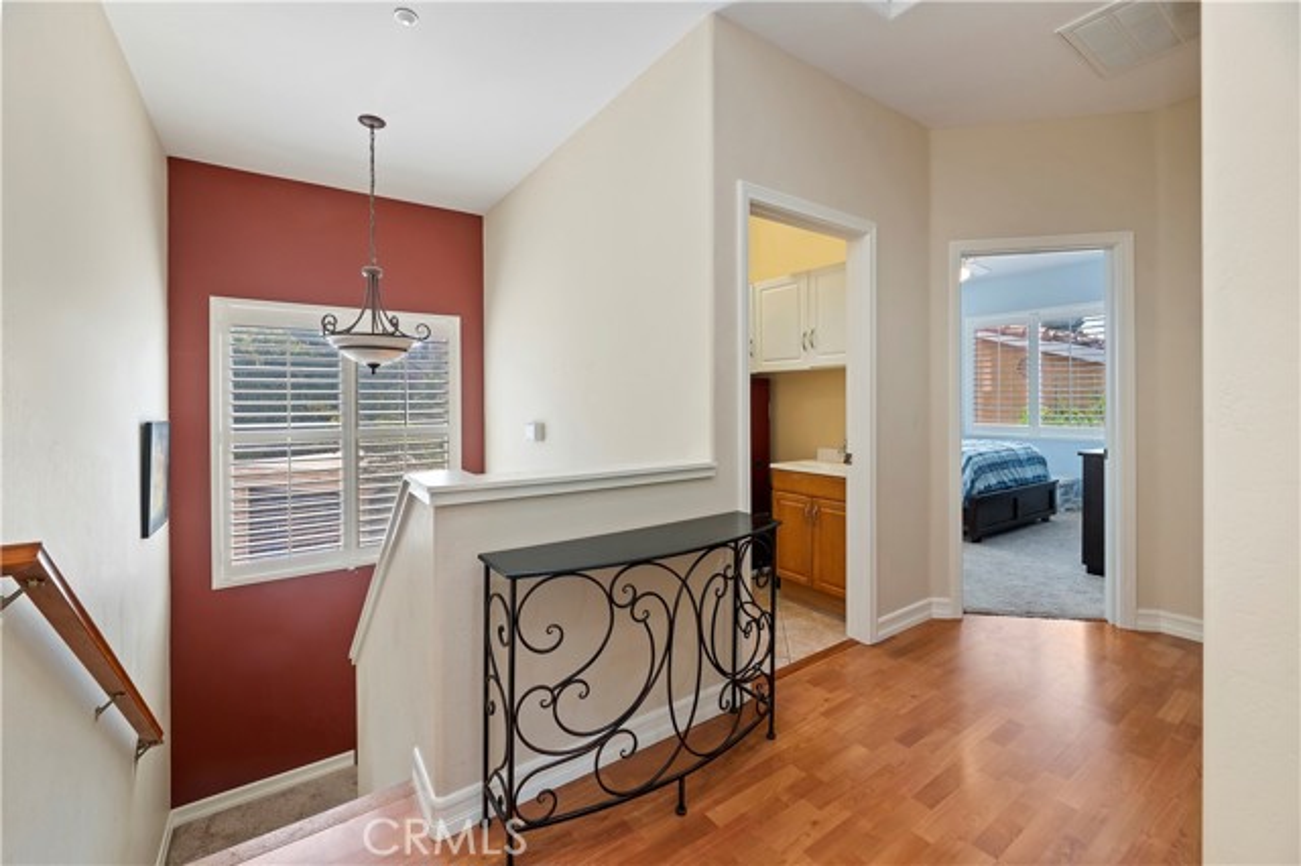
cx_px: 650
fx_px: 506
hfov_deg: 104.3
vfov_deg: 81.1
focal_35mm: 14
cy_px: 433
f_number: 10
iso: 500
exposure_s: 1/10
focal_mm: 14
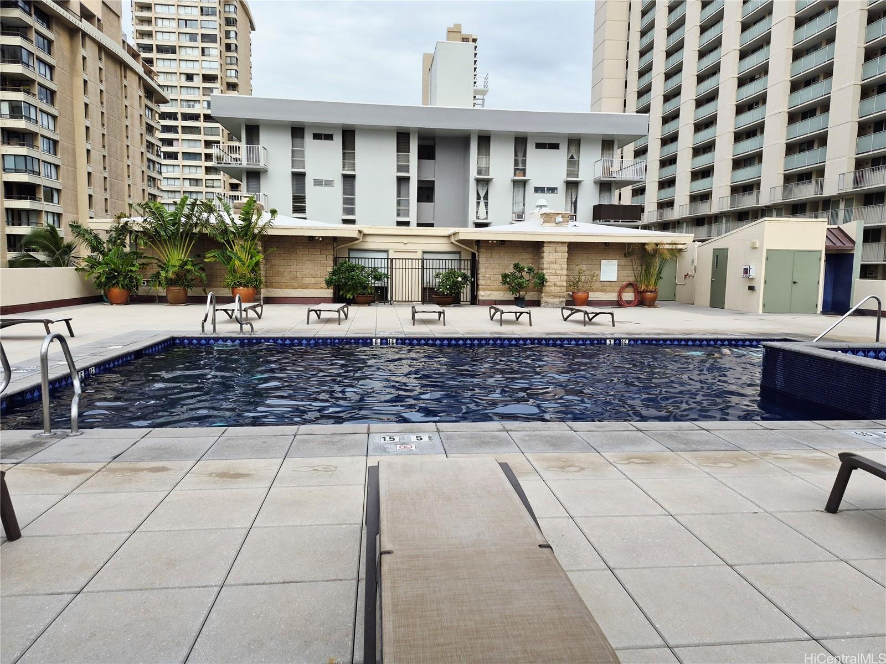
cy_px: 332
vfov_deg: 58.9
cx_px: 443
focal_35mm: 23
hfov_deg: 73.9
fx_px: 589
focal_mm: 5.4
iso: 80
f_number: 1.8
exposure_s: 1/5000
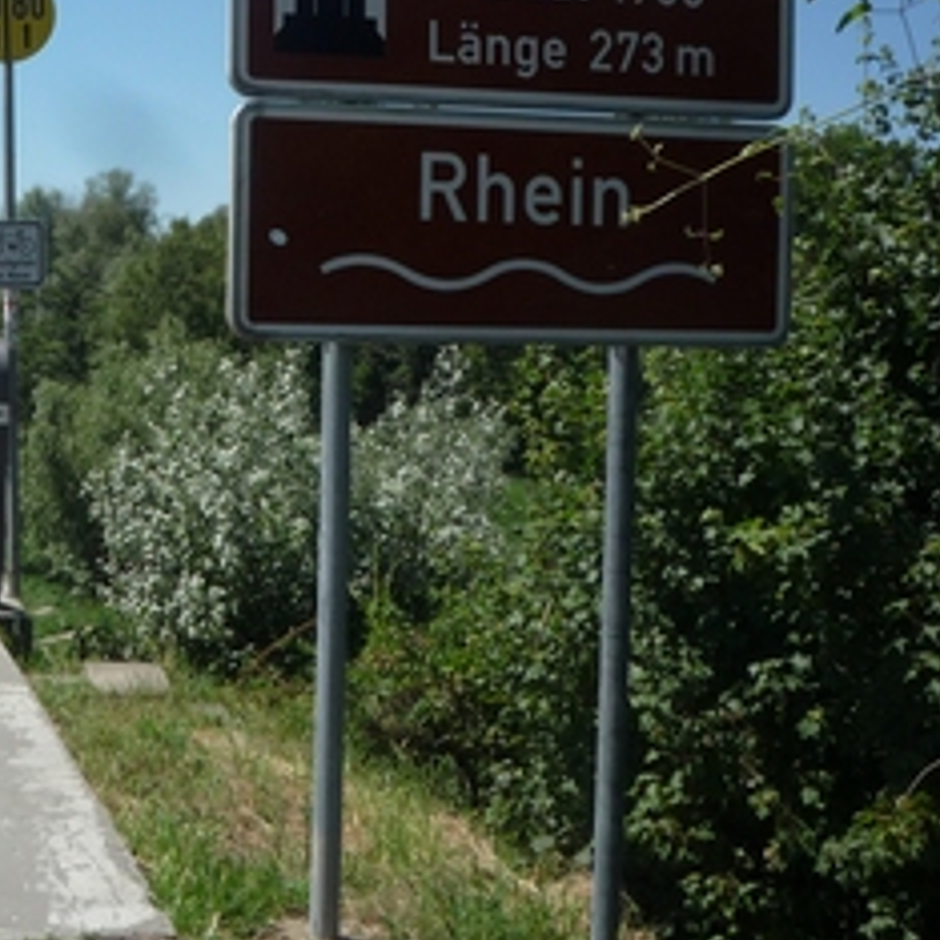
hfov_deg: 28.6
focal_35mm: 58
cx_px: 133
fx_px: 1782
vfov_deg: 29.2
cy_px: 277
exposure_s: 1/500
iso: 100
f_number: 5.6
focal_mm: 5.2
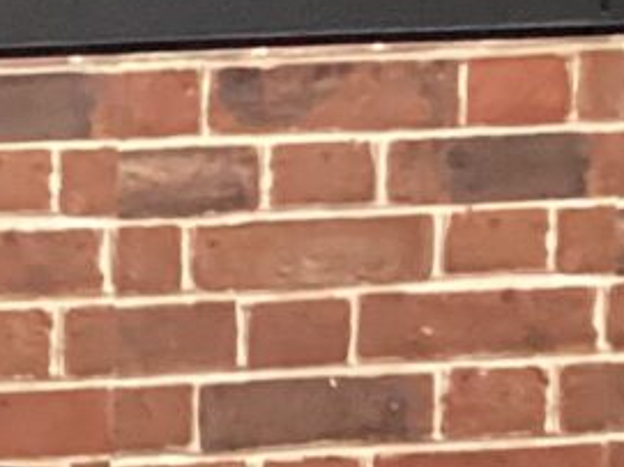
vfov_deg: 6.7
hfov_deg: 7.8
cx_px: -1241
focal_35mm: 220
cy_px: 706
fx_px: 3964
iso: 320
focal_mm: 3.3
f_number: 2.4
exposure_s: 1/40
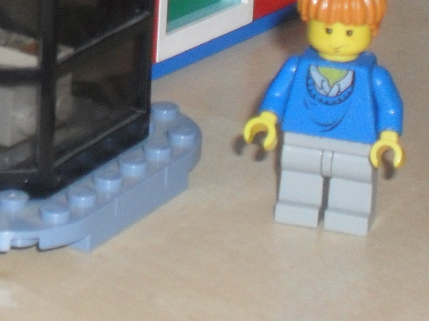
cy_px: -117
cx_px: -153
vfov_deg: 7.7
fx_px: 2366
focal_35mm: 191
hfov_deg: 10.1
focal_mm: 10.1
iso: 200
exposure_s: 1/60
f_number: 4.3
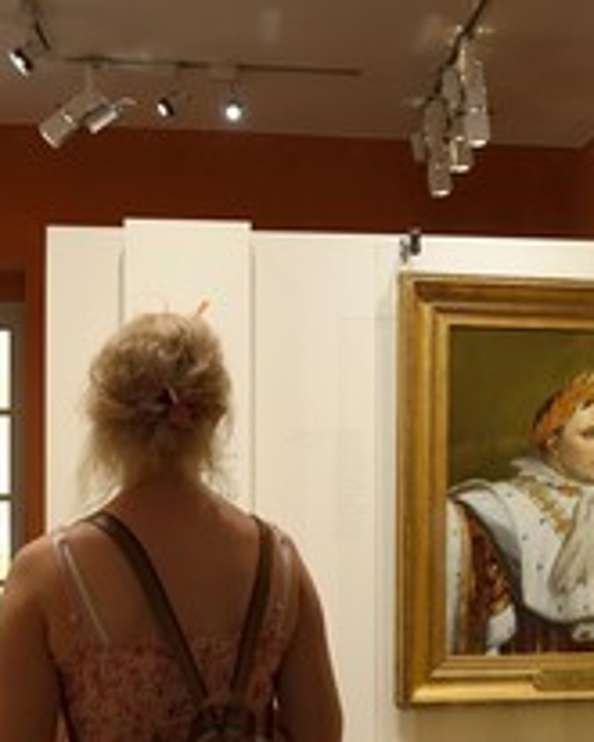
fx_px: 1010
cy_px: 472
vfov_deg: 40.0
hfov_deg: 32.6
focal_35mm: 46
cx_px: 378
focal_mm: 24
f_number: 5
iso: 1600
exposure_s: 1/60
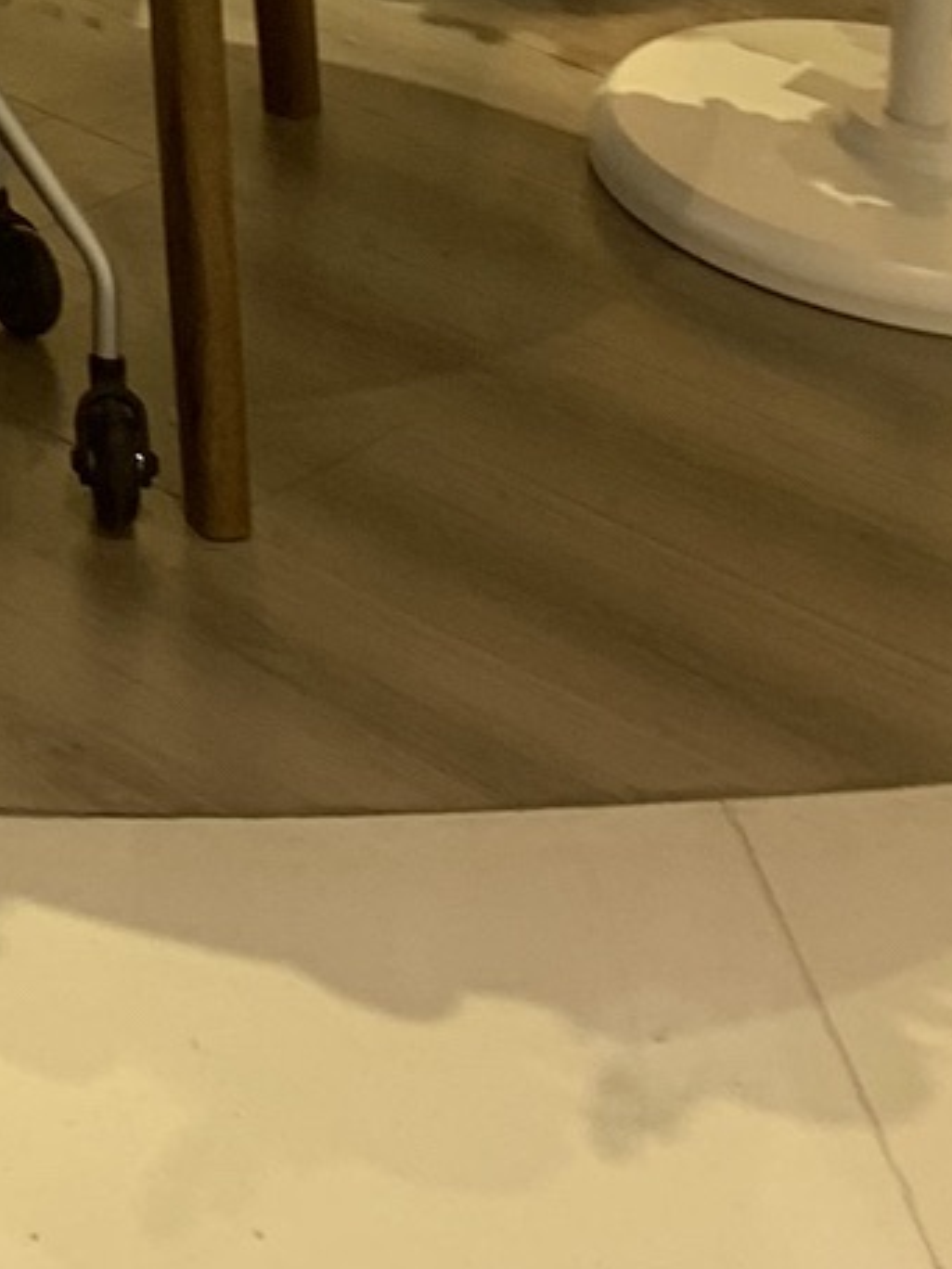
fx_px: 4180
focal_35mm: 114
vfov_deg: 14.0
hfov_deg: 11.7
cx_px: -905
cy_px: -1422
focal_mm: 4.25
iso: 25
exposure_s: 1/105
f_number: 1.8
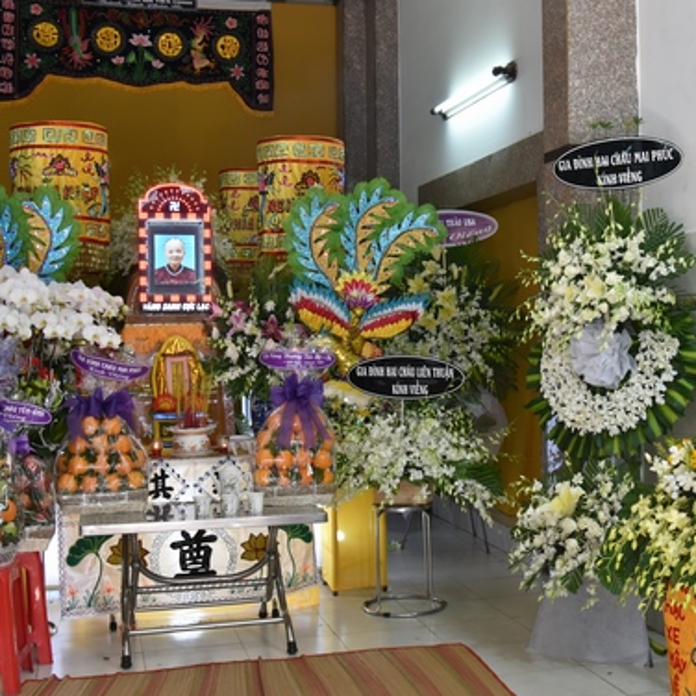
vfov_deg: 34.0
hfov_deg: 33.6
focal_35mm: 50
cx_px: 481
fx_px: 1137
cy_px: 318
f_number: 5
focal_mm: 34
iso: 1250
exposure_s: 1/100
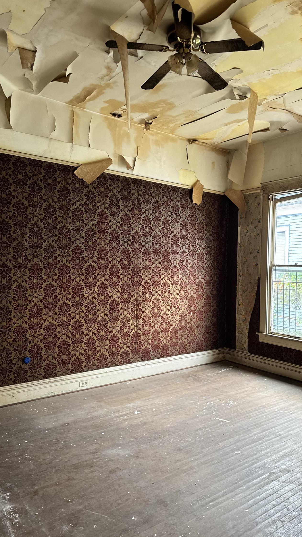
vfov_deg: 69.8
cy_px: 276
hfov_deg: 42.7
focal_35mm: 27
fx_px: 384
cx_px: 184
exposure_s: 1/121
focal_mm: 6.76
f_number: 1.78
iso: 160
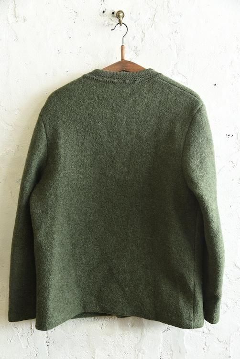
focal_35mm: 38
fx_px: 380
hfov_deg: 35.1
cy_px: 180
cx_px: 120
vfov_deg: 50.7
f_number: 5.6
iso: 1000
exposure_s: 1/80
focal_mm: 38
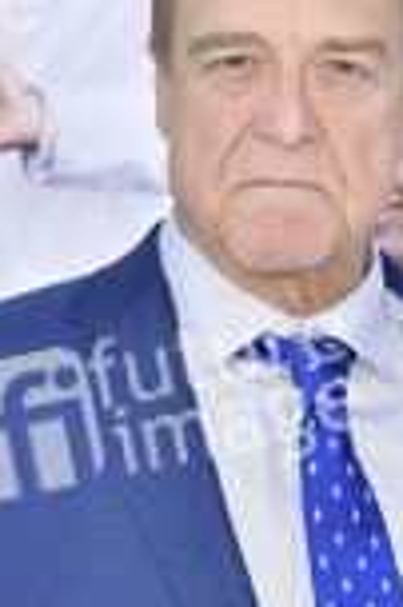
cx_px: 273
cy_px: 607
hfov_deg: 9.4
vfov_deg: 14.0
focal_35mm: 145
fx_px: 2440
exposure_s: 1/250
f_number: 7.1
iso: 320
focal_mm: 55
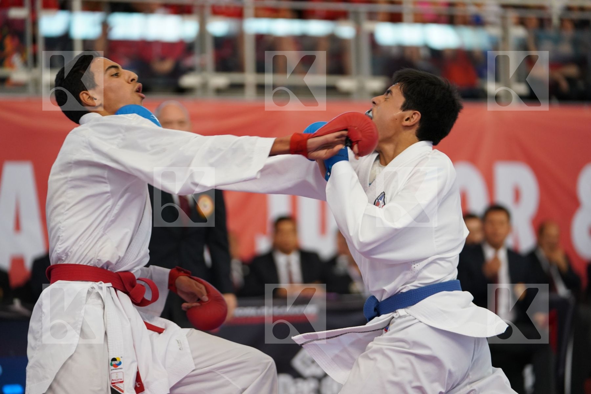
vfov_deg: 10.3
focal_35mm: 133
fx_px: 2183
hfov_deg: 15.4
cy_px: 197
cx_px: 296
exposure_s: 1/1000
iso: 2000
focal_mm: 133
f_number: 2.8
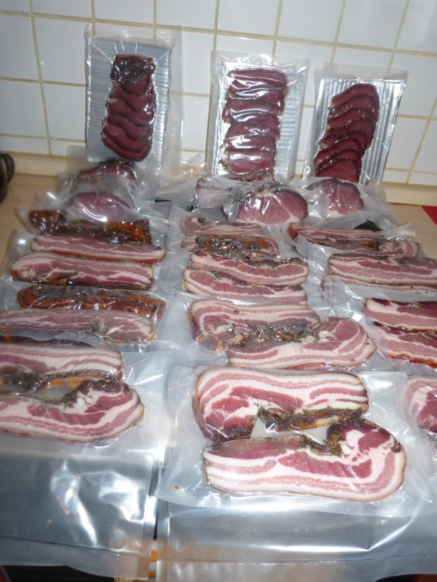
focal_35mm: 25
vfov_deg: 69.4
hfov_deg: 54.9
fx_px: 421
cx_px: 218
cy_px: 291
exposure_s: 1/60
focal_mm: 4.5
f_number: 2.8
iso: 100
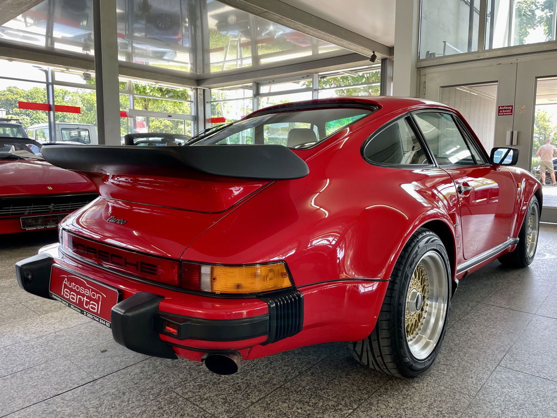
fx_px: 418
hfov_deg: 67.3
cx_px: 278
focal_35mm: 26
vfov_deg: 53.1
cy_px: 209
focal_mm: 4.2
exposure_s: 1/100
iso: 80
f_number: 1.6
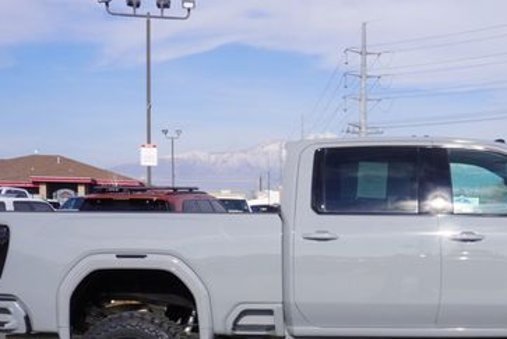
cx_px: 381
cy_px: 297
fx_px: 858
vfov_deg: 21.9
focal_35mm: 61
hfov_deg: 32.3
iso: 100
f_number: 10
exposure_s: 1/200
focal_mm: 23
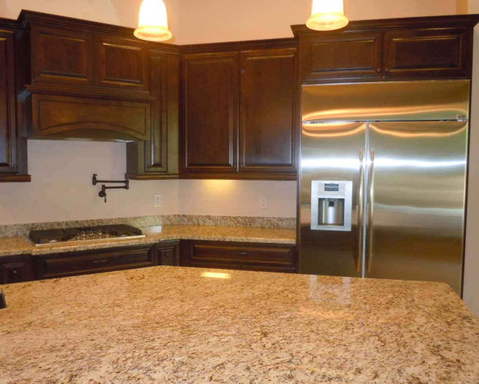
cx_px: 224
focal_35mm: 30
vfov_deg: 48.5
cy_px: 197
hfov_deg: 58.7
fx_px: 425
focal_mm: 5
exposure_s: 1/25
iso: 320
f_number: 3.7
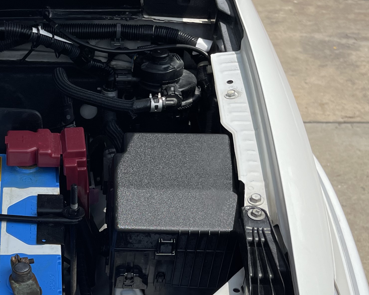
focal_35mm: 69
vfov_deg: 21.8
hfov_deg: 26.9
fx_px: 753
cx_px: 60
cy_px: 242
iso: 32
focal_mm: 5.1
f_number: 1.6
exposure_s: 1/4717
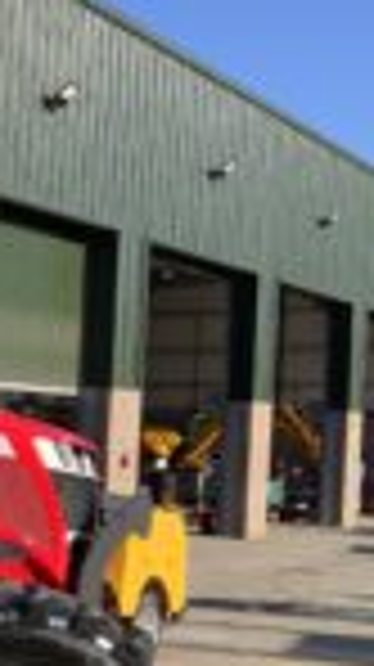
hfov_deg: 13.5
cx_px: -365
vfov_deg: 27.2
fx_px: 1361
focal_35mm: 77
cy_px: 500
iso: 16
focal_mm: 3
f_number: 1.8
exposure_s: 1/1055
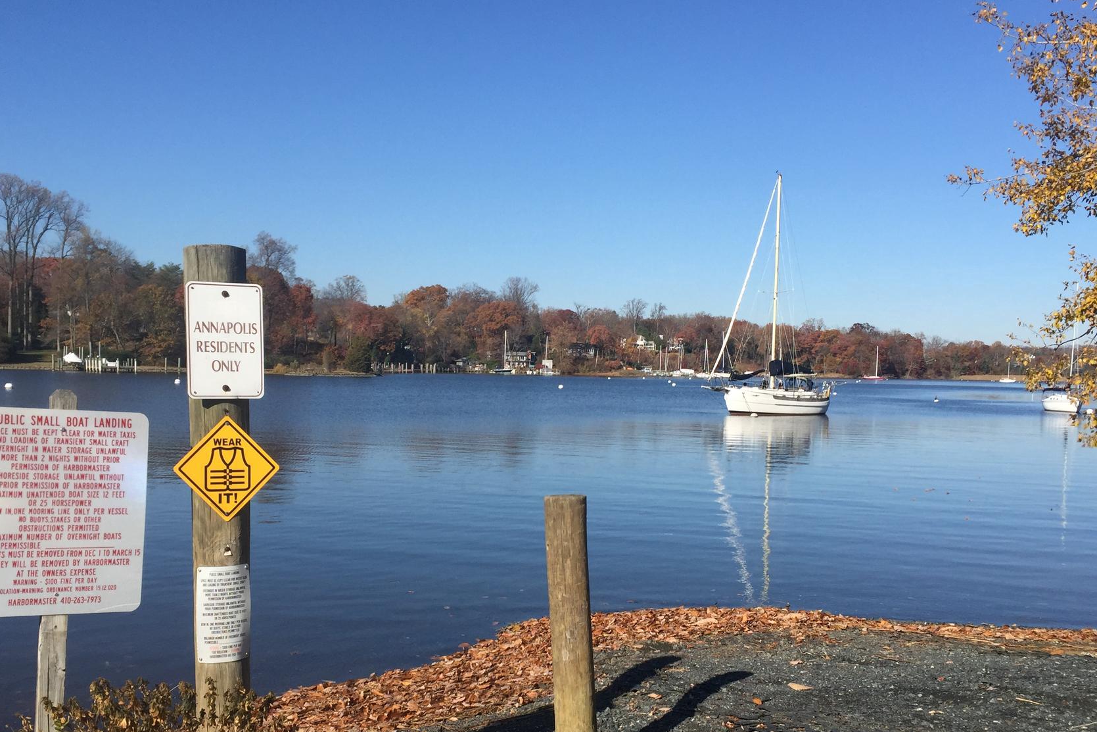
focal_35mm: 37
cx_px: 532
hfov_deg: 51.9
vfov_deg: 35.8
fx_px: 1127
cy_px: 431
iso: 32
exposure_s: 1/2326
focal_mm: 4.15
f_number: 2.2
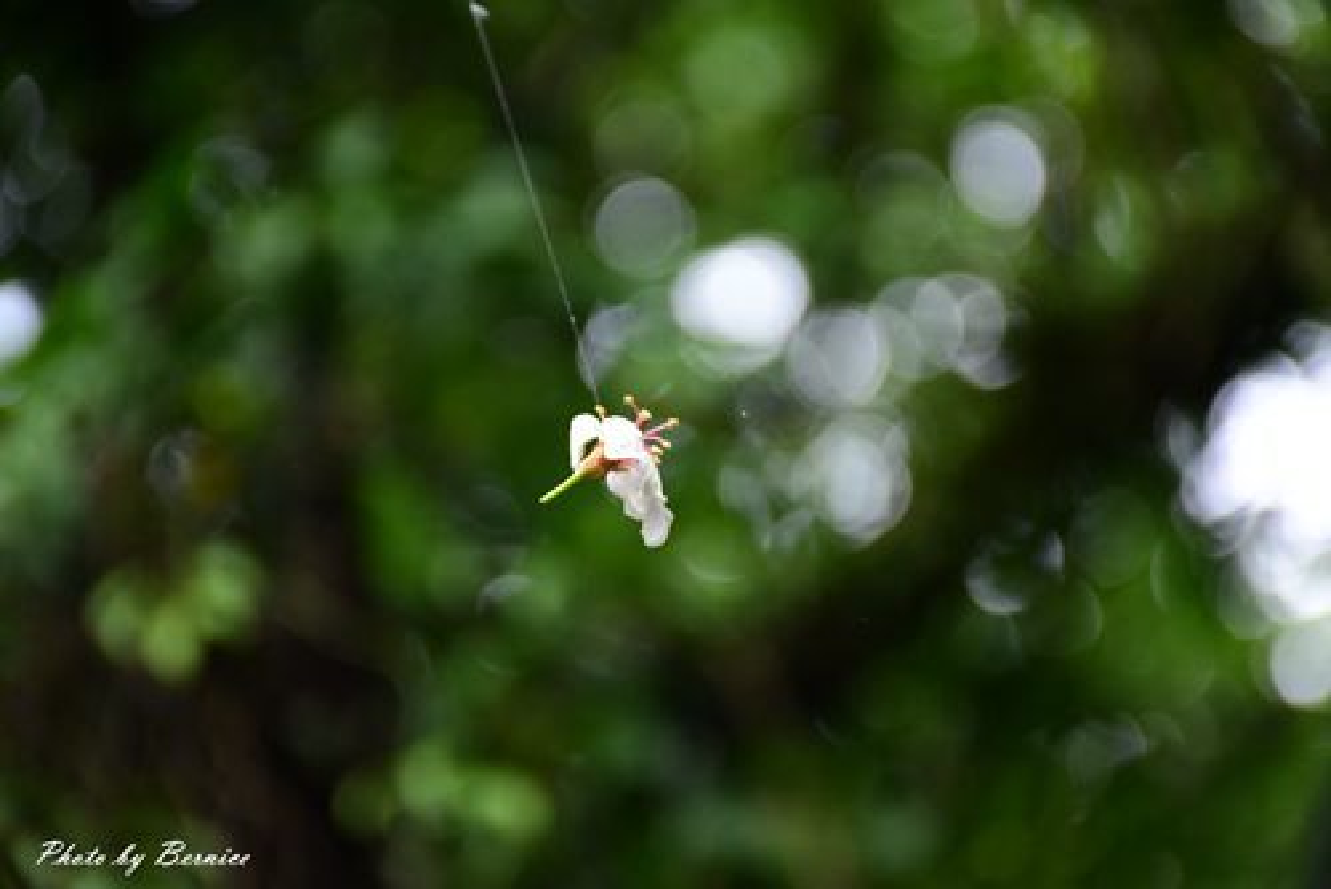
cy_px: 444
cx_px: 666
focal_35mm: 210
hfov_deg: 9.8
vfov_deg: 6.6
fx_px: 7768
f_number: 5.6
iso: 1100
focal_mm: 140
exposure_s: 1/250
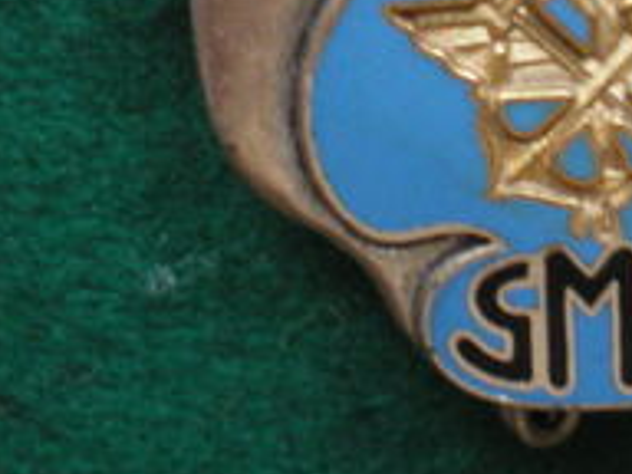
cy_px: -92
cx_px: 514
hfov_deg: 20.4
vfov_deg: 15.0
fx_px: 1734
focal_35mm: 95
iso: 400
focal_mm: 6.3
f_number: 3.1
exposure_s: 1/25
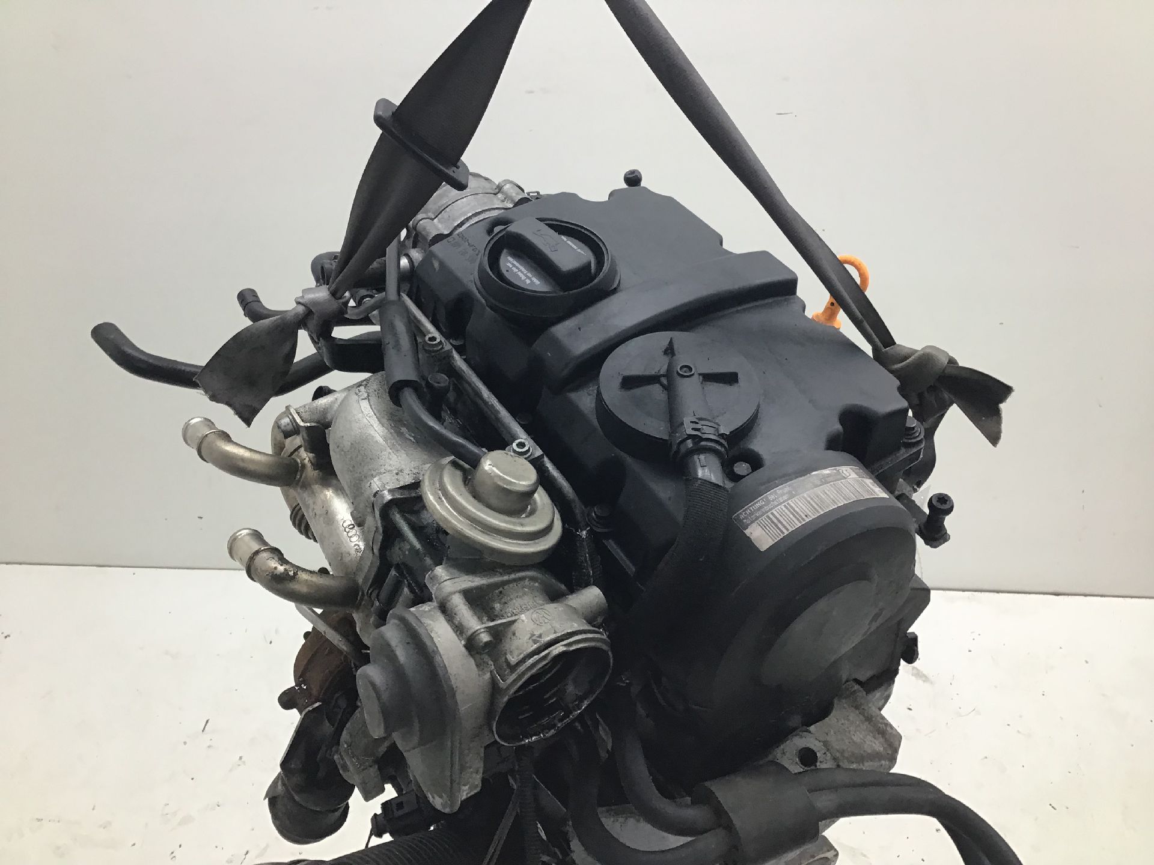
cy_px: 432
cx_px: 577
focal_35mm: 31
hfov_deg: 58.4
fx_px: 1033
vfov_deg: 45.4
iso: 32
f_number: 2.4
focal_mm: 3.3
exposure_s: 1/33
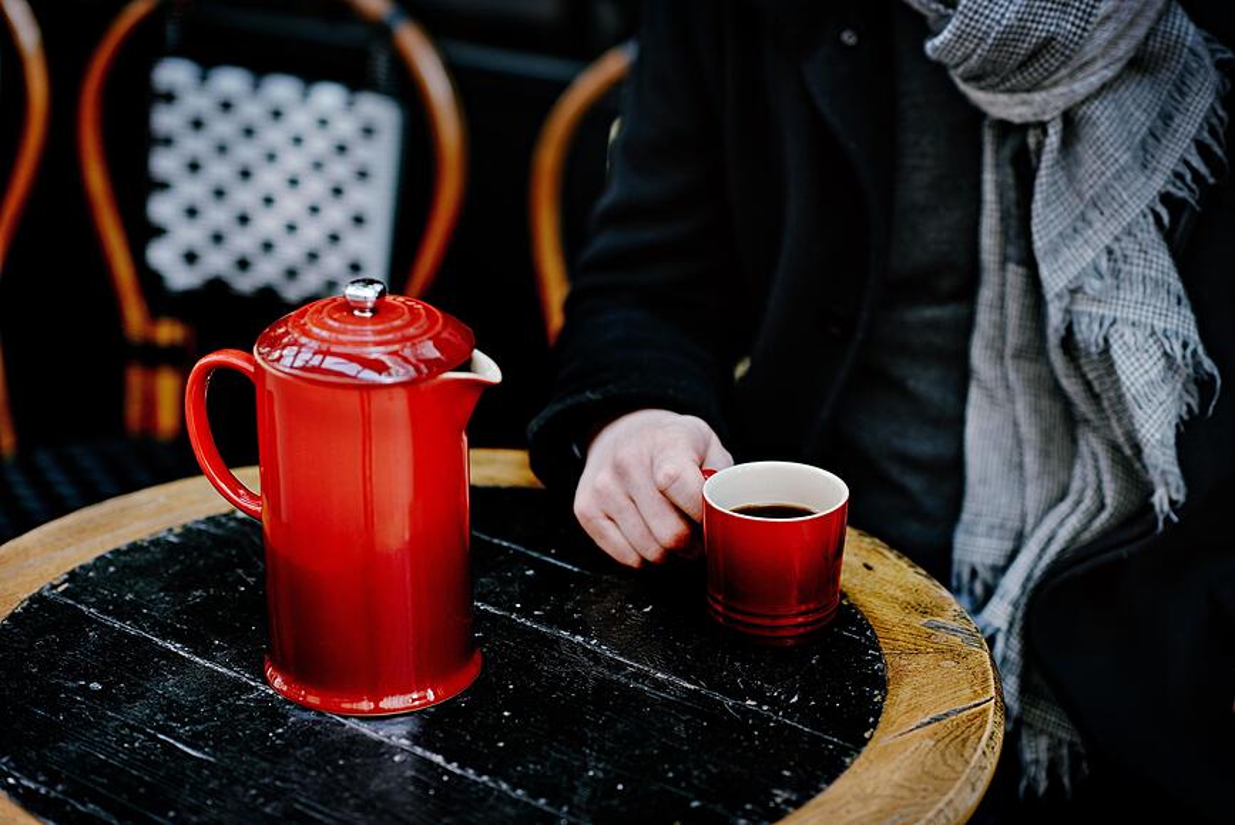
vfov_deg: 16.1
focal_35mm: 85
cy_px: 412
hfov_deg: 23.9
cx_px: 618
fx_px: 2917
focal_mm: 85
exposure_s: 1/640
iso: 250
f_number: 2.2
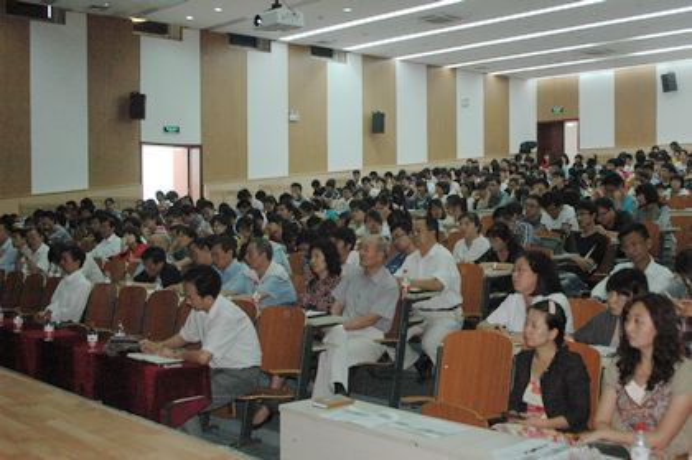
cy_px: 230
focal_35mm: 42
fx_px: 806
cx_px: 346
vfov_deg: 31.8
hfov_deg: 46.4
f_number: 4.5
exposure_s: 1/60
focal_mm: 28
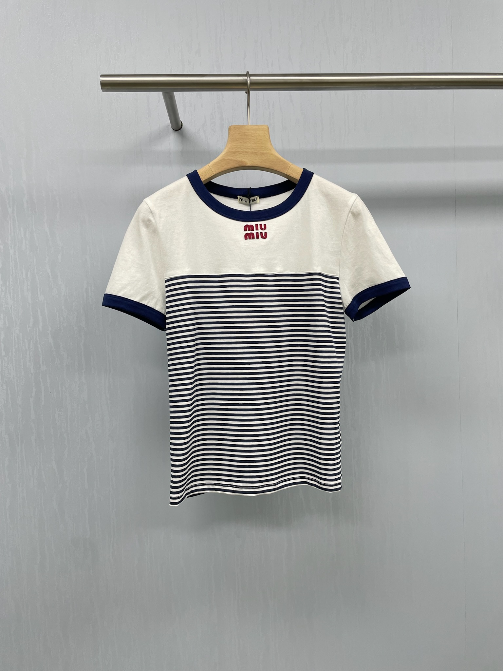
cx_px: 252
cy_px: 336
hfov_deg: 53.1
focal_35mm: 26
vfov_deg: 67.3
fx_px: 504
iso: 50
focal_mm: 4.2
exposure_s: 1/100
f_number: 1.6
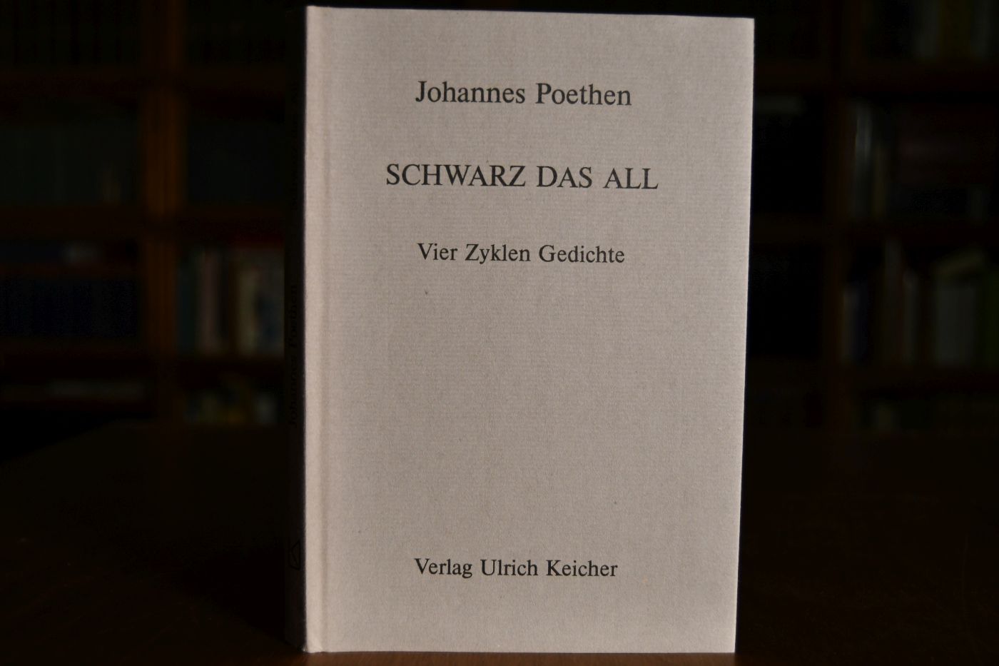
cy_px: 333
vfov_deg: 34.2
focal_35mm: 39
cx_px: 500
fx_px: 1082
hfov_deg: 49.6
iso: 1250
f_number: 4
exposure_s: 1/125
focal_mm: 26
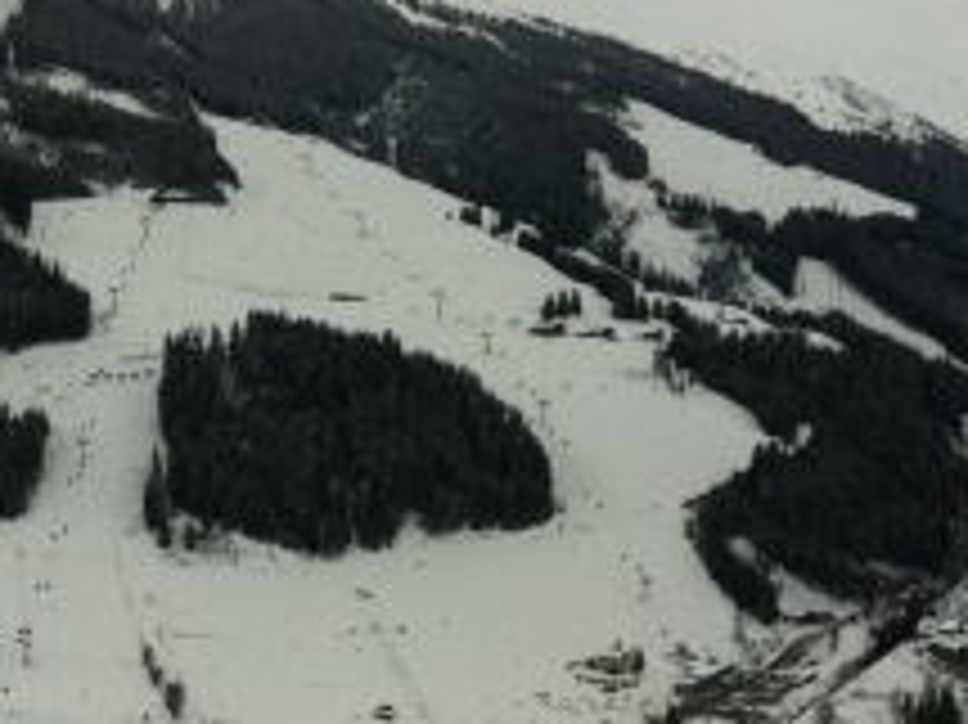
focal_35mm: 78
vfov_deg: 18.5
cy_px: 668
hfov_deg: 25.0
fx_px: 2180
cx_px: 428
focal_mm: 3.85
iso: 80
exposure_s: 1/3016
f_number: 2.8
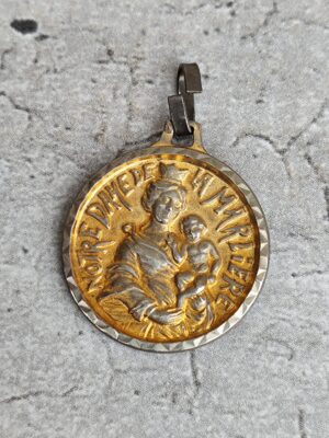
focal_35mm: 93
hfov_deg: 15.9
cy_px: 219
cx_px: 164
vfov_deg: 21.1
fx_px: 1179
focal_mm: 6.19
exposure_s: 1/100
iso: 50
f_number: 1.65
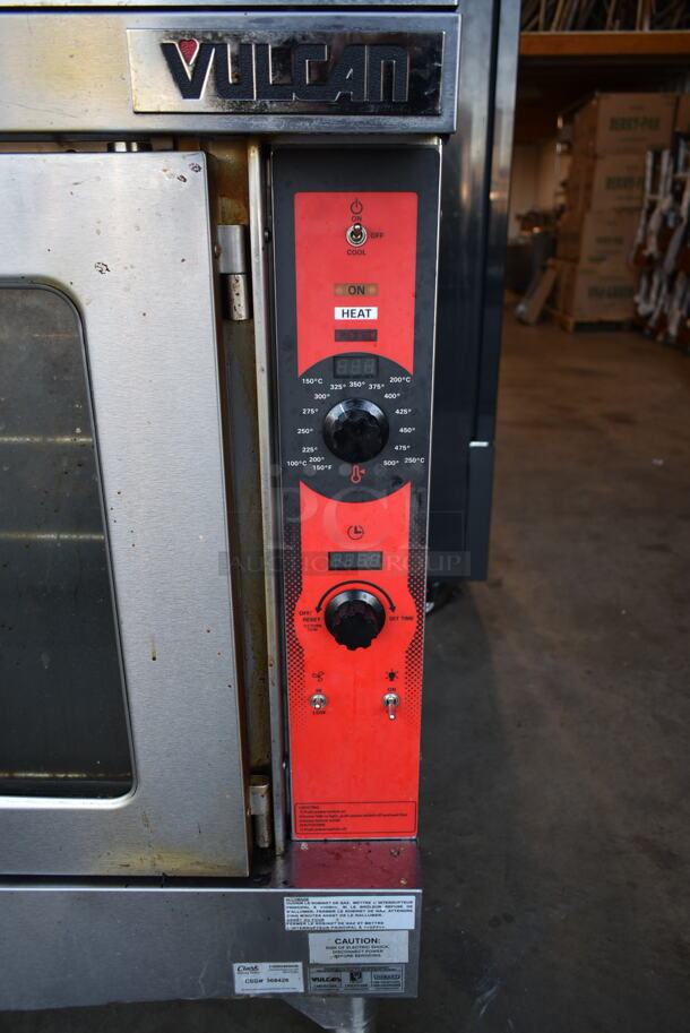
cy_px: 516
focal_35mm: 27
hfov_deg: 48.0
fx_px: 775
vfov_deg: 67.3
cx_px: 345
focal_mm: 18
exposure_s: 1/50
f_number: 3.5
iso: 100
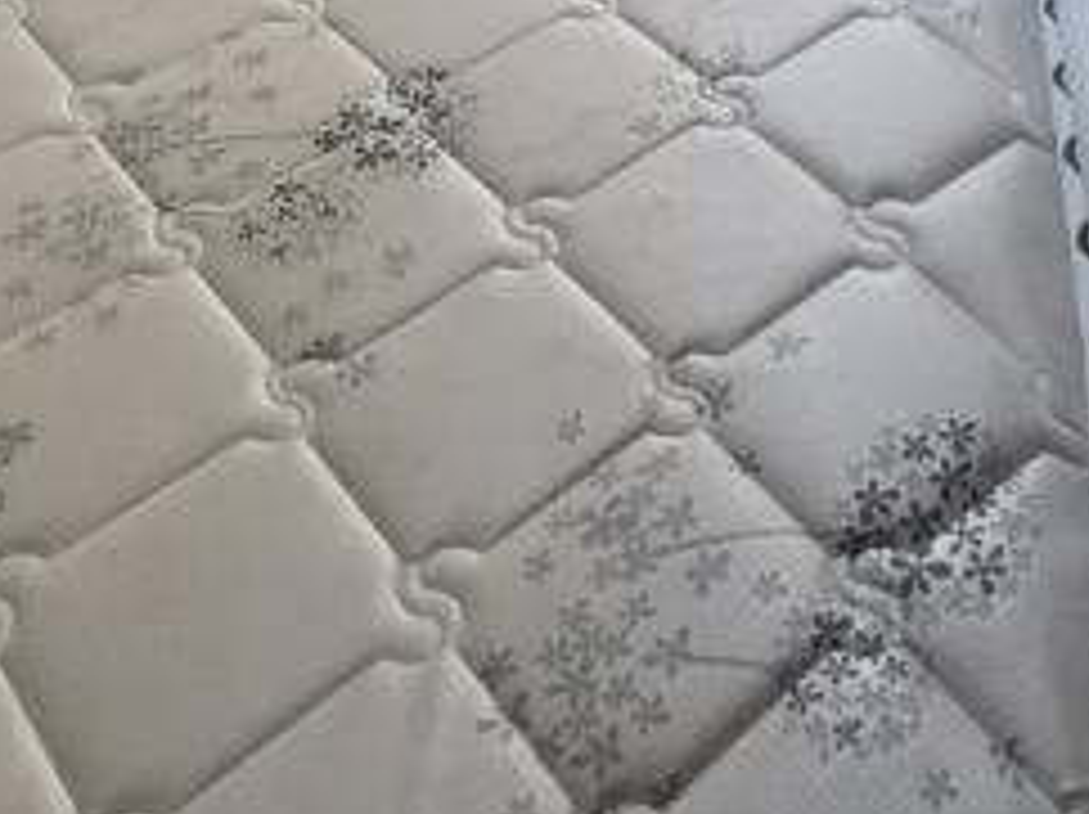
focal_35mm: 43
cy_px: -400
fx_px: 1351
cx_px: 909
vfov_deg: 25.4
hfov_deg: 41.5
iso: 125
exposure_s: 1/50
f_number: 2.2
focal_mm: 1.95
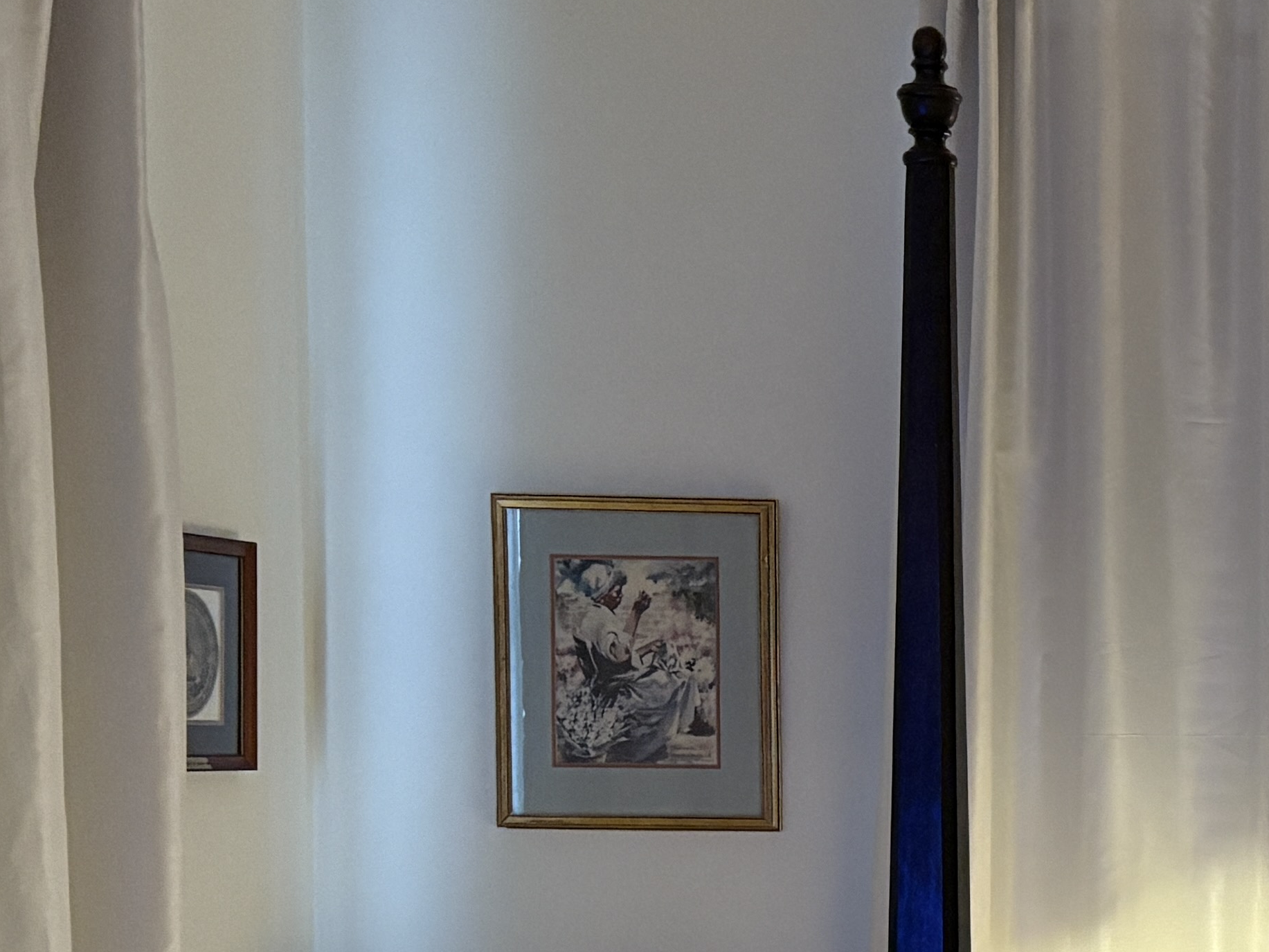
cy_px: 863
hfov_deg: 20.8
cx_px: 1864
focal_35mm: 81
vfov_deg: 17.9
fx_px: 2970
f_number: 1.6
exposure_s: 1/60
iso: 500
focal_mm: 5.96
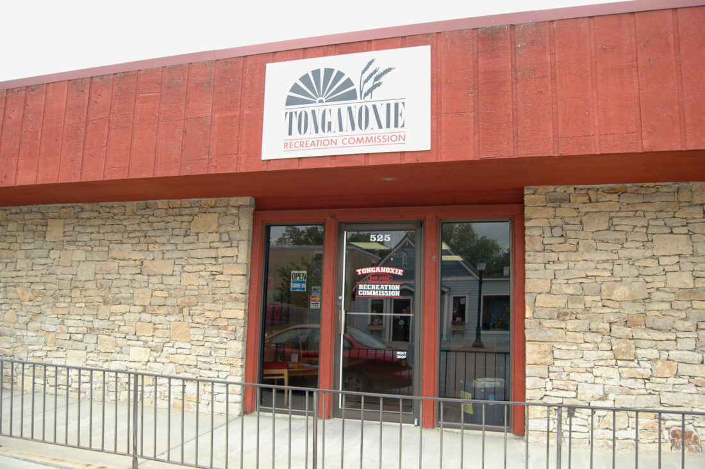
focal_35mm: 27
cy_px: 234
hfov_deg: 67.4
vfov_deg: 47.8
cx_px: 352
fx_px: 528
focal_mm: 18
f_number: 5
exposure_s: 1/200
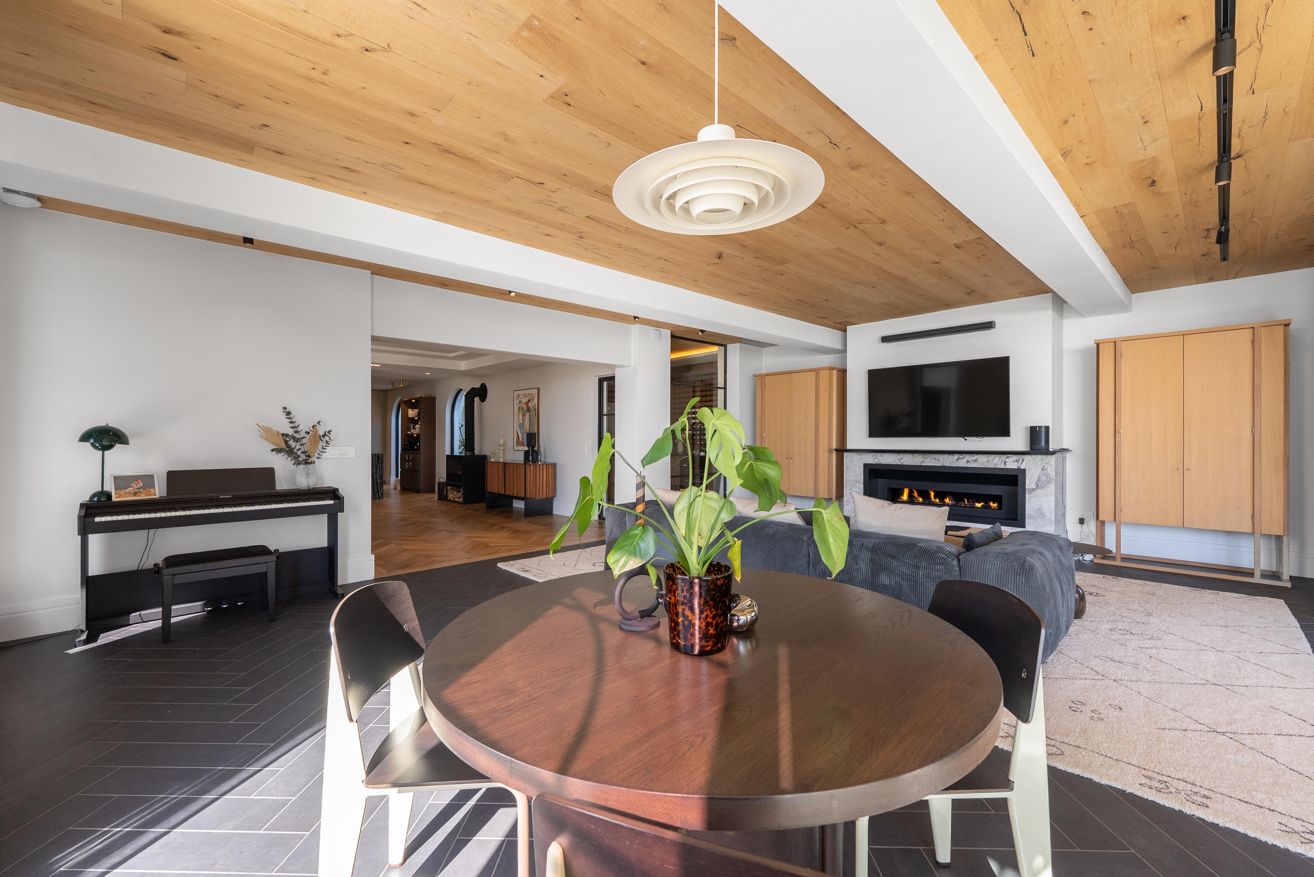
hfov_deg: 104.2
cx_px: 657
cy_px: 438
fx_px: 511
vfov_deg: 81.3
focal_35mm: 14
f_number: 7.1
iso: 320
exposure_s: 1/80
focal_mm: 14
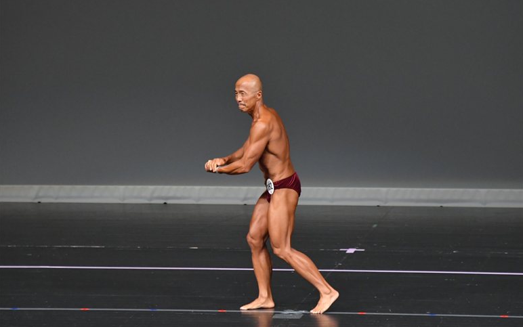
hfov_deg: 6.5
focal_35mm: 322
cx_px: 261
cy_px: 163
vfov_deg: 4.1
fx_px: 4591
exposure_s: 1/400
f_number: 5.6
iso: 4000
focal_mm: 210
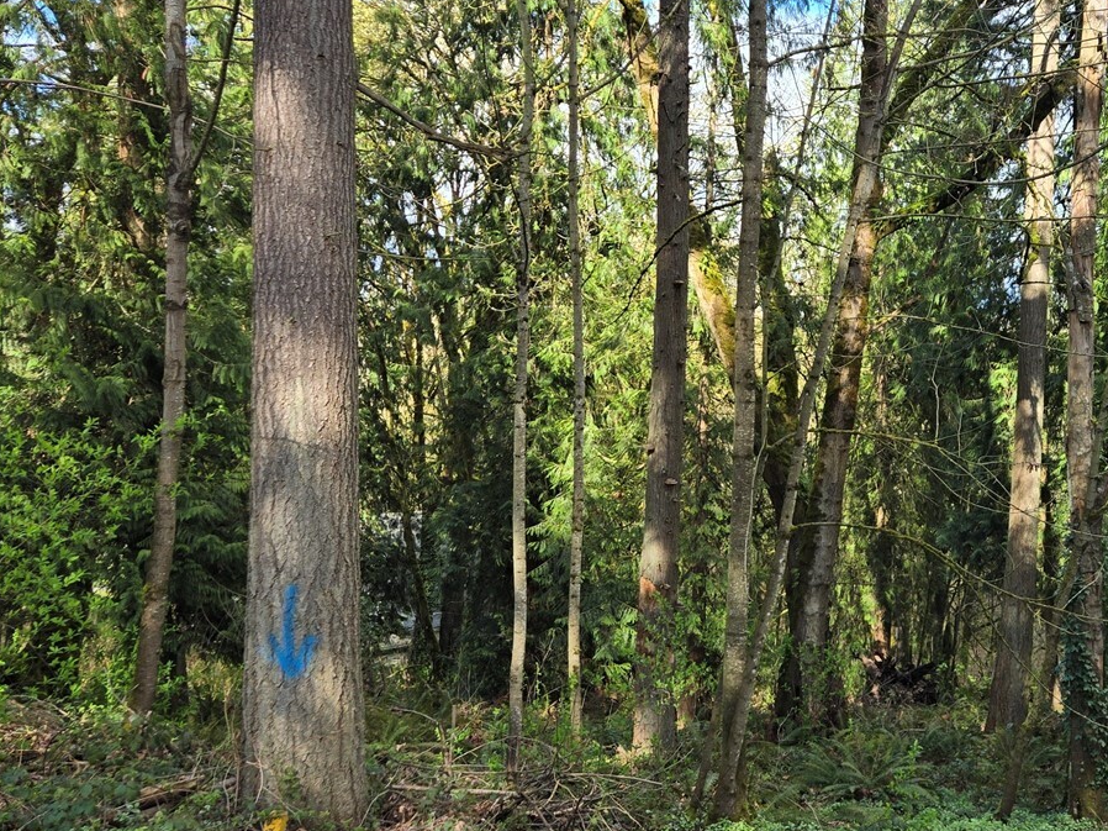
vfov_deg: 35.1
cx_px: 803
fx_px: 1312
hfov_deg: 44.6
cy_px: 354
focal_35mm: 41
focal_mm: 5.4
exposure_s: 1/590
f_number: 1.8
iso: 25
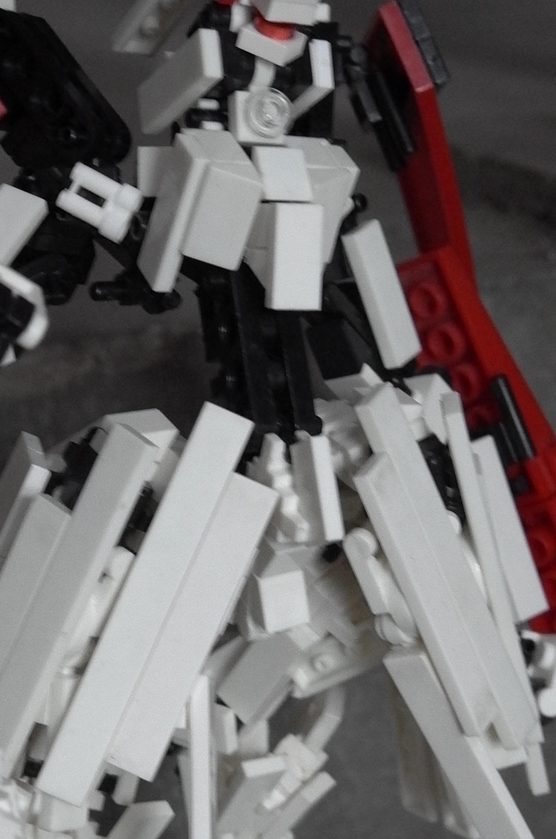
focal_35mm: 120
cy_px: 608
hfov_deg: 11.4
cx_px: 184
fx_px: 2793
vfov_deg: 17.0
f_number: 4.7
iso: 1600
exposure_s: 1/30
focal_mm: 27.4
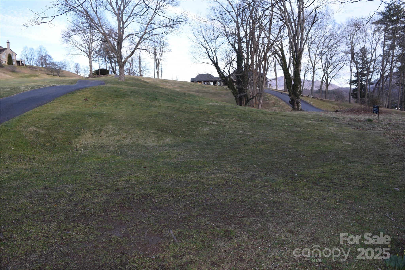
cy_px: 135
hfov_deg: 67.4
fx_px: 304
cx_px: 202
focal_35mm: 27
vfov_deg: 47.9
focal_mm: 18
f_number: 5.6
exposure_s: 1/125
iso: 100
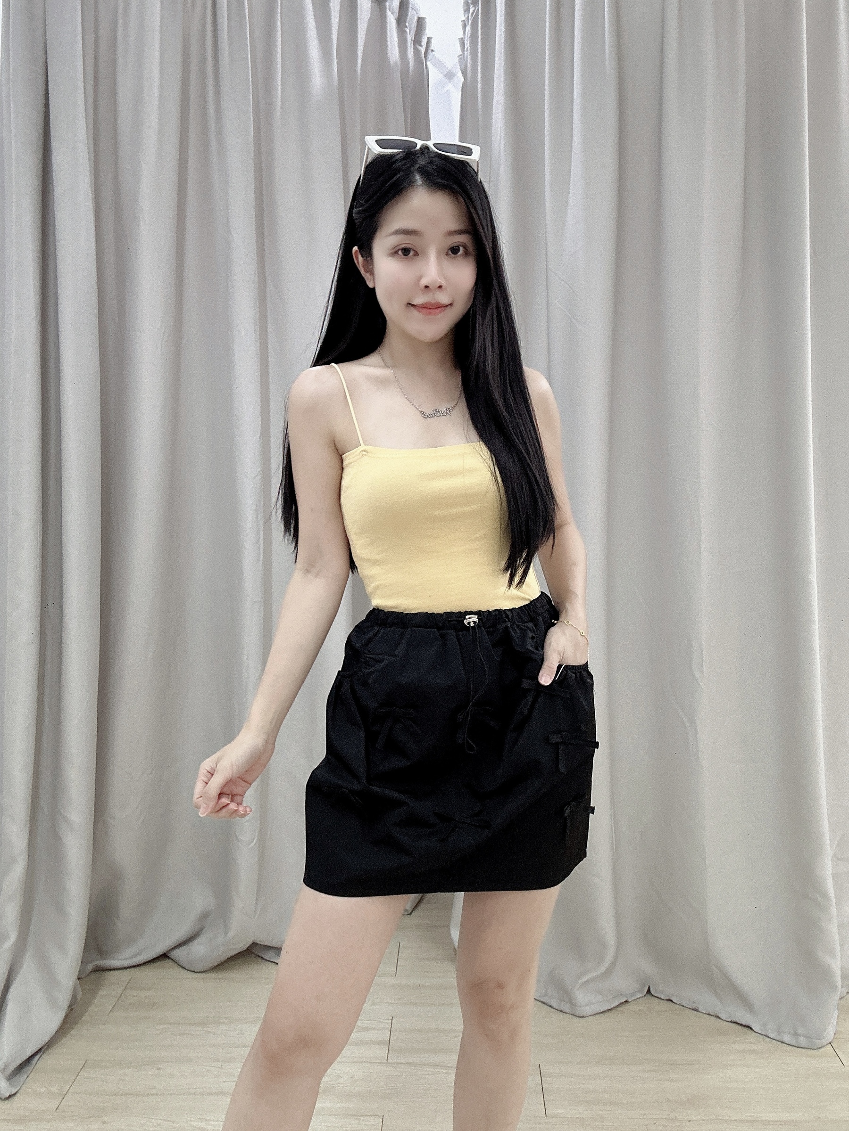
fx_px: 752
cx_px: 424
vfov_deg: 73.9
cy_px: 566
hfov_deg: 58.9
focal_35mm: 23
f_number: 1.9
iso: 125
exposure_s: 1/50
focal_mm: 2.69
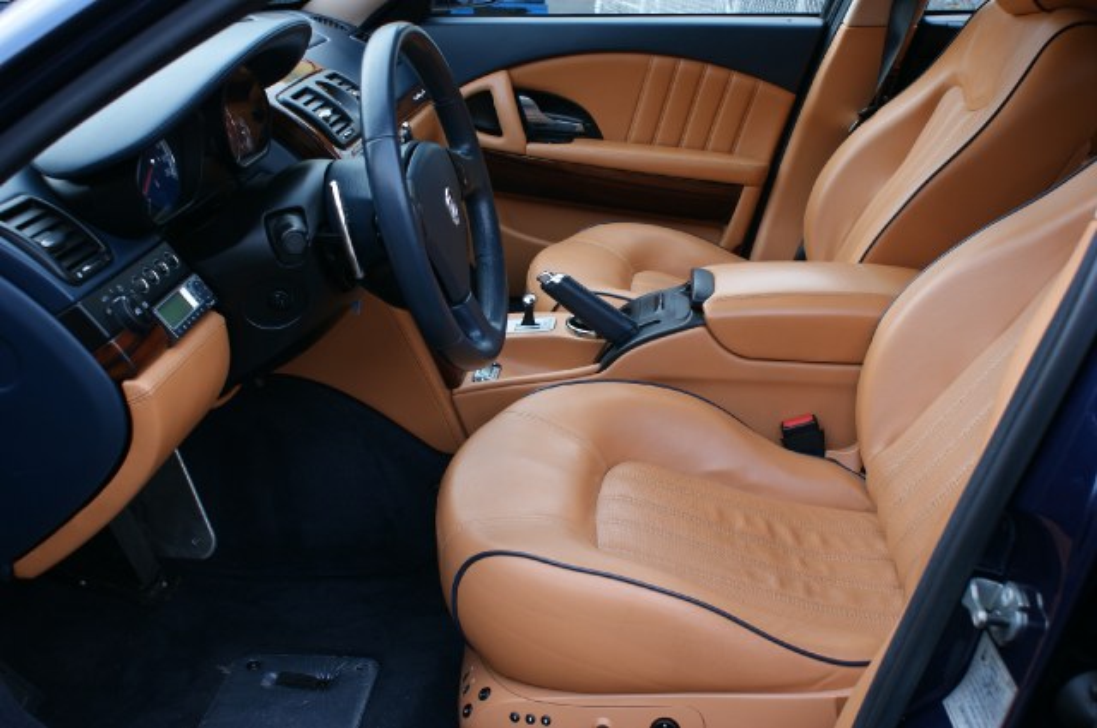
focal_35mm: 36
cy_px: 364
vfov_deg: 36.8
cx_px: 548
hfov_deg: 53.2
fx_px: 1096
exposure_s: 1/50
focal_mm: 24
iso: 100
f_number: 5
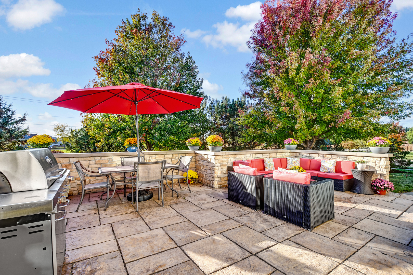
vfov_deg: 77.3
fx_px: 172
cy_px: 138
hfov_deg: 100.4
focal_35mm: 15
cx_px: 206
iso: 200
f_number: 3.5
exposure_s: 1/1600
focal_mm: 10
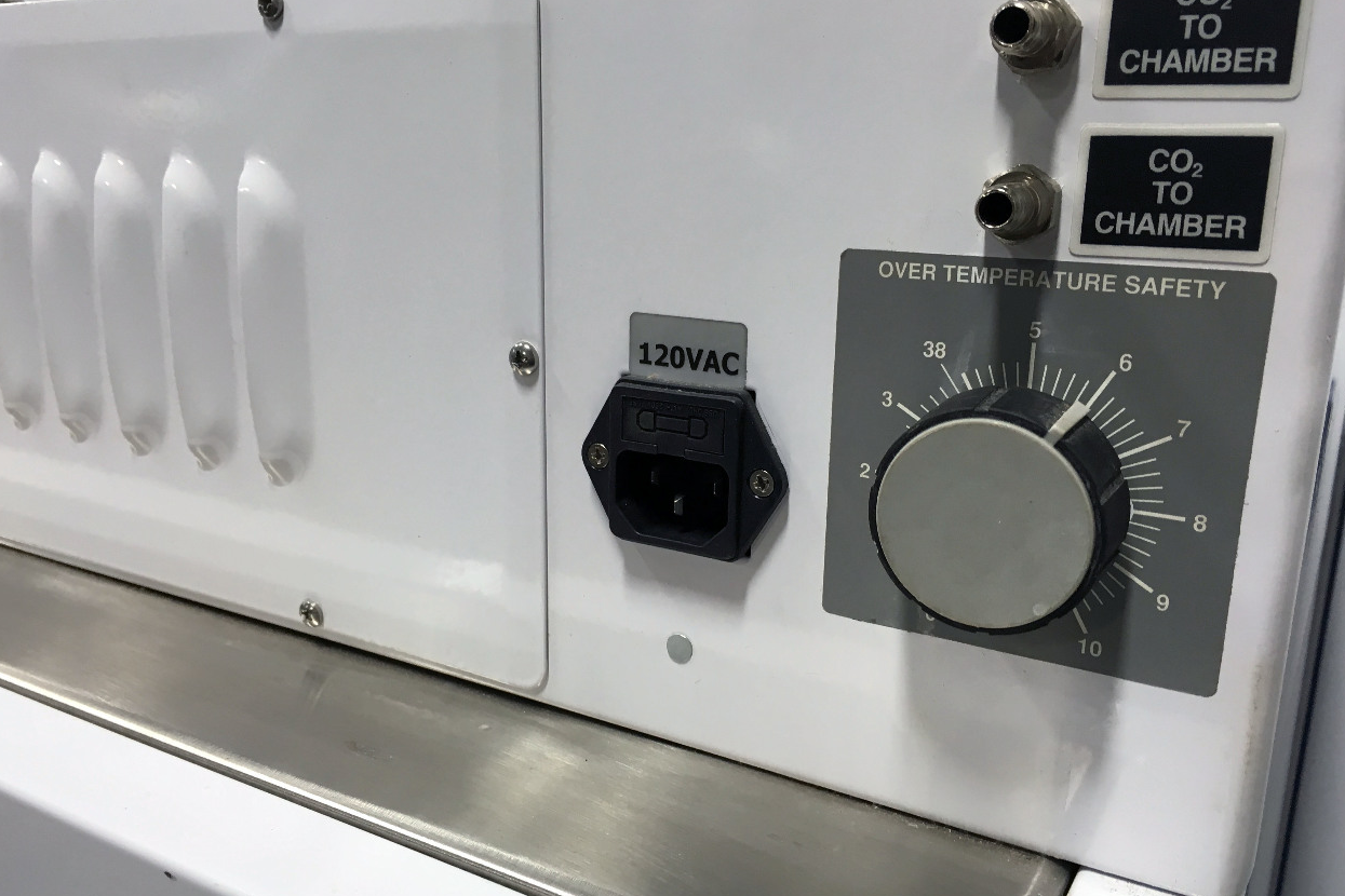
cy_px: 471
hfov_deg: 60.3
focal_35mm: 31
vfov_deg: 42.3
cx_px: 669
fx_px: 1158
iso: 50
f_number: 2.2
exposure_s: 1/30
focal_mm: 4.15
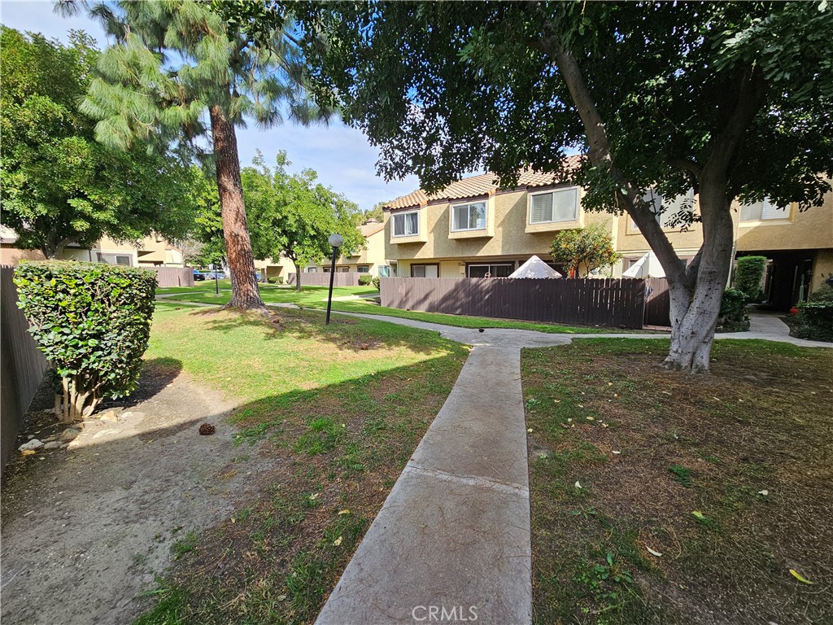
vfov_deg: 89.9
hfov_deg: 106.2
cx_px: 416
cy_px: 312
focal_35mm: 13
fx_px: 313
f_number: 2.2
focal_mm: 2.2
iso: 50
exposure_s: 1/511
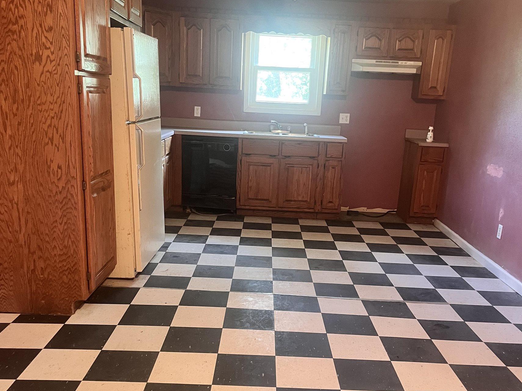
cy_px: 238
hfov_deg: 52.6
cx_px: 259
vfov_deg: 40.5
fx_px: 528
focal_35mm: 35
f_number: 1.6
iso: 400
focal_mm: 5.1
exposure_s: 1/60
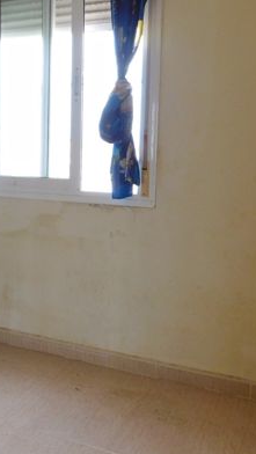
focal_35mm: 45
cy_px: 195
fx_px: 542
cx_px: 3
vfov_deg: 45.3
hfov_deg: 25.3
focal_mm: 4
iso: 125
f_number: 3
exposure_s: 1/30
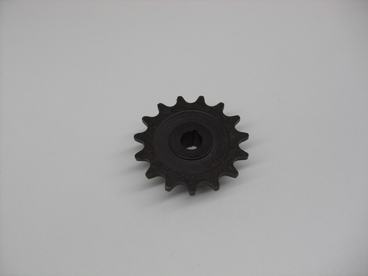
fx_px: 404
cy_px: 138
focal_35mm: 38
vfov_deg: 37.7
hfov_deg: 49.0
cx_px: 184
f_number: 2.7
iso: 64
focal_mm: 6.2
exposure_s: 1/125
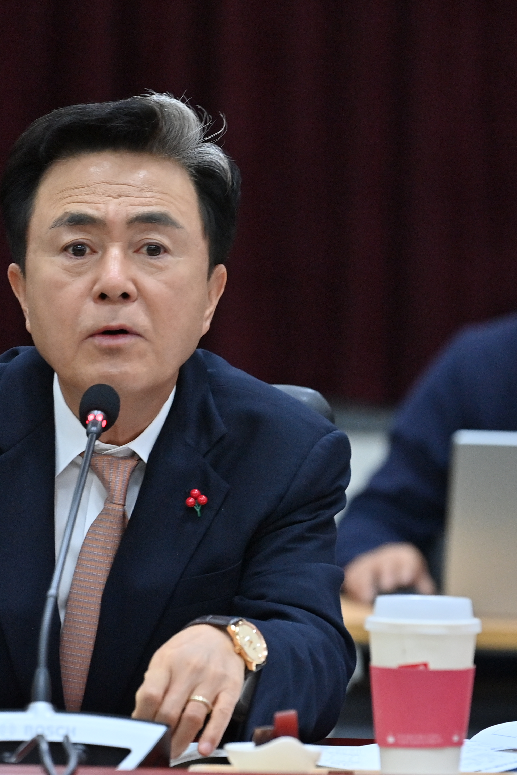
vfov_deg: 5.6
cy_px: 388
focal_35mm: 370
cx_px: 1
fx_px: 7972
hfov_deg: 3.7
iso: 1250
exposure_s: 1/200
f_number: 4
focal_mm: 200
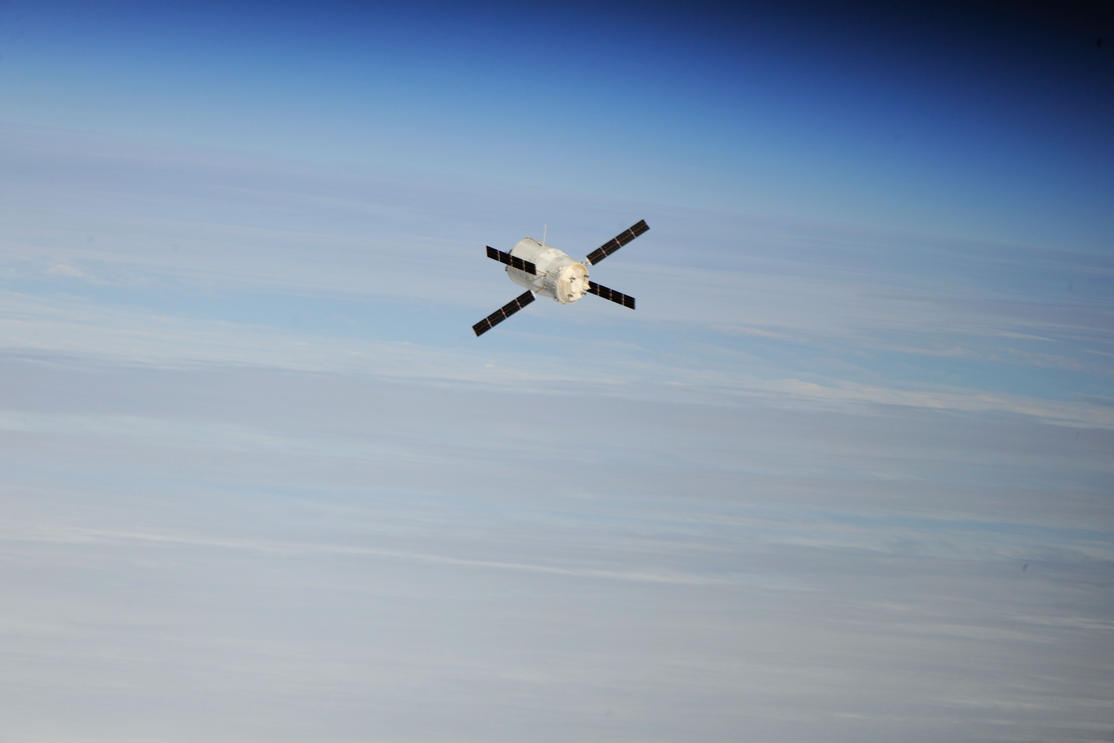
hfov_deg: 2.6
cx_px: 557
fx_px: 24754
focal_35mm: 800
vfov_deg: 1.7
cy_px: 372
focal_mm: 800
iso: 200
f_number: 8
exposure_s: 1/1250
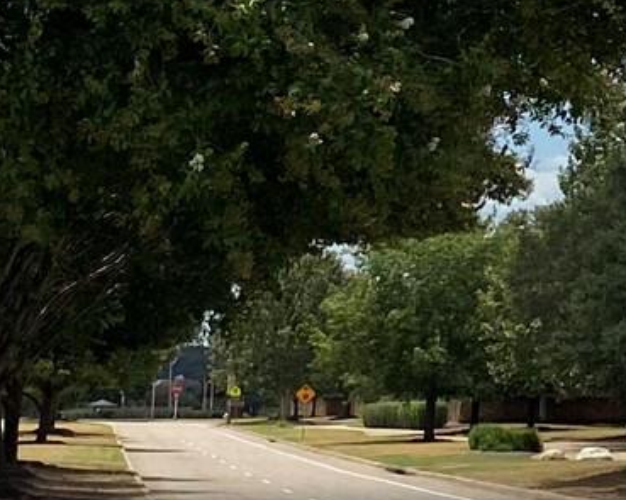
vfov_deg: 10.7
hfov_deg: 12.6
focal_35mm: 141
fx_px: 2612
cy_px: -127
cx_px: 1081
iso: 32
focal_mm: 4.25
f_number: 1.8
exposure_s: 1/6410
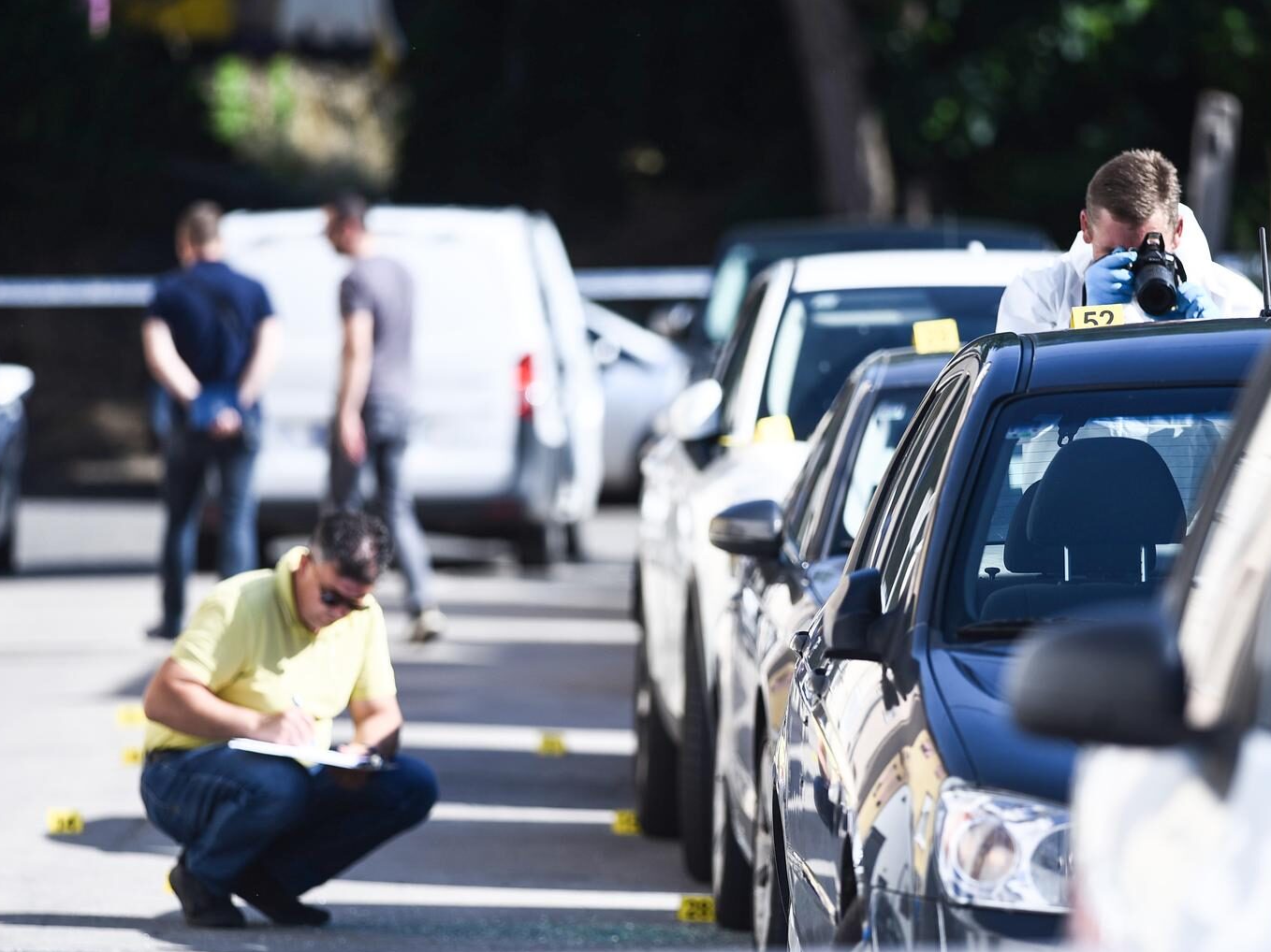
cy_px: 497
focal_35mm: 340
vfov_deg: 4.4
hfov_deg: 5.8
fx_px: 12482
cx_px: 724
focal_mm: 300
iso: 200
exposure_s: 1/1250
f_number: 4.5
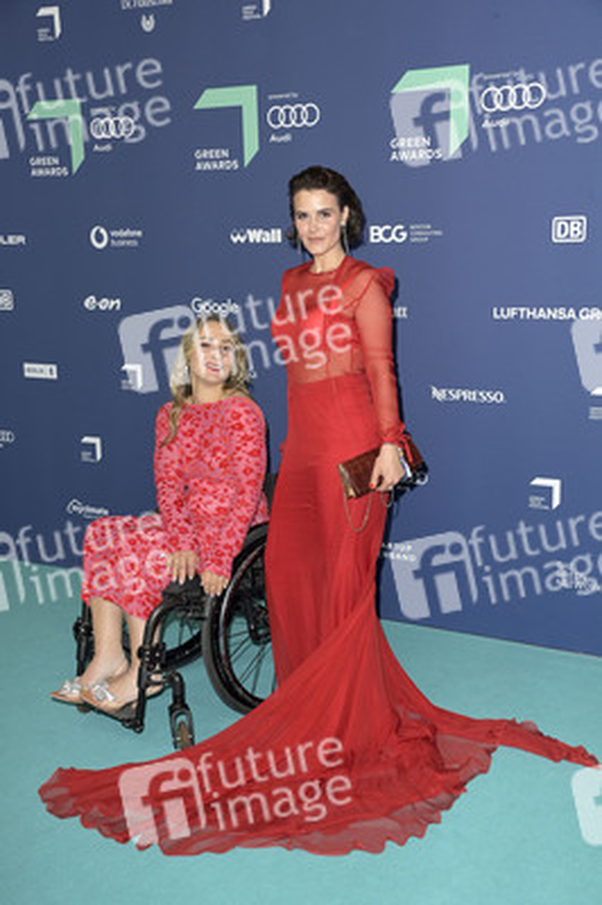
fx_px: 1105
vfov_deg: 44.5
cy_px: 452
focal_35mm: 44
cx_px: 301
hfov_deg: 30.5
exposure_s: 1/250
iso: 800
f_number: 6.3
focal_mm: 44
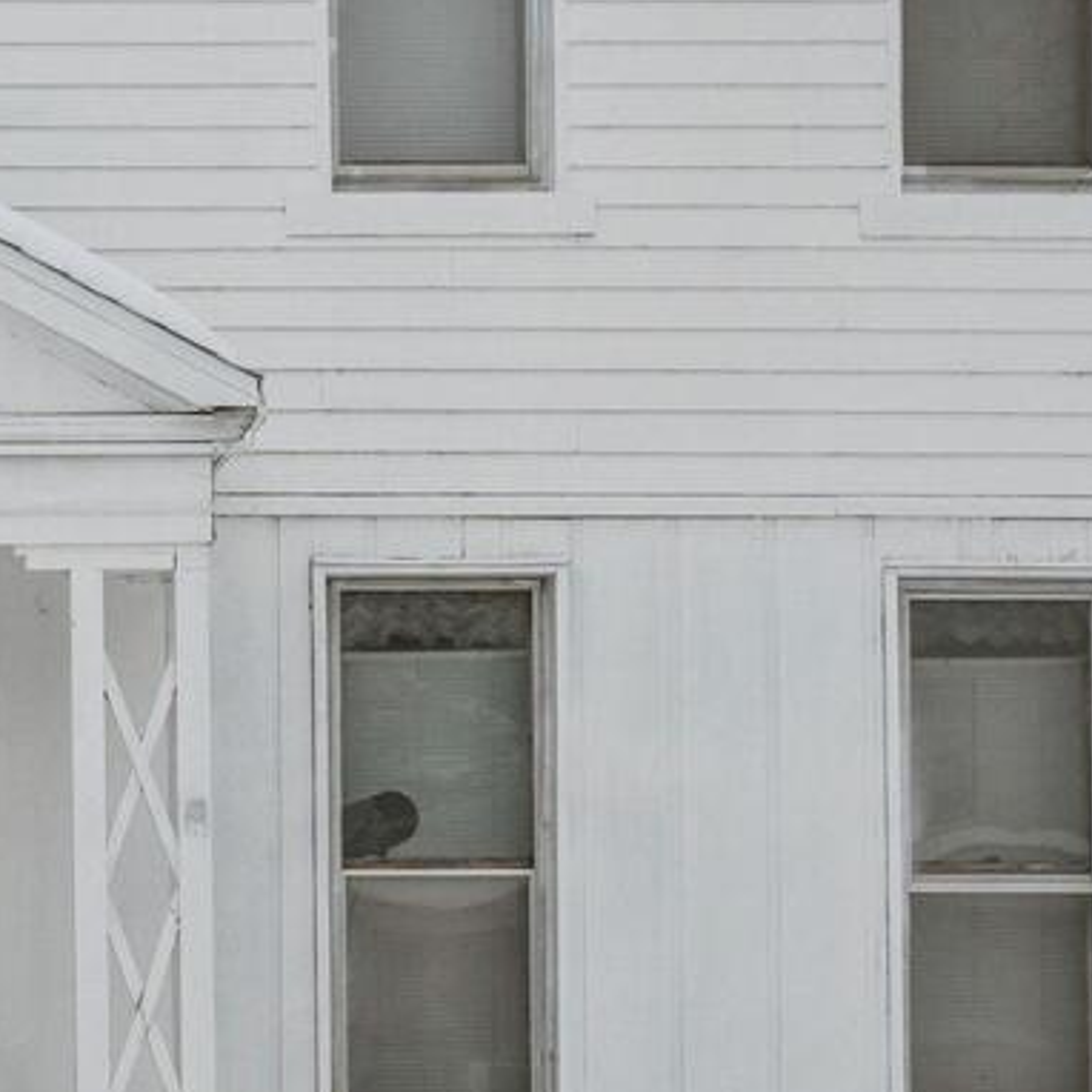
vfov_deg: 16.1
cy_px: 346
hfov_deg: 15.7
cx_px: -97
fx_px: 3855
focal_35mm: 108
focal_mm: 30
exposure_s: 1/800
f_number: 9
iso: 400
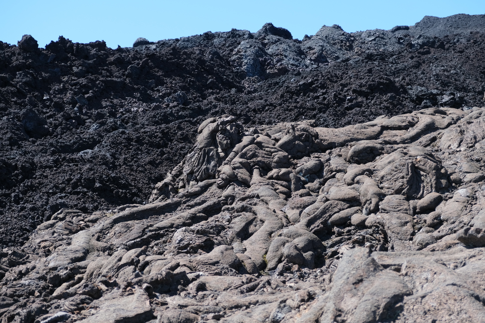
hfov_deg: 29.2
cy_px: 162
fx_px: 930
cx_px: 242
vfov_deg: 19.7
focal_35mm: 69
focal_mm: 46.3
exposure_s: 1/800
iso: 320
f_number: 4
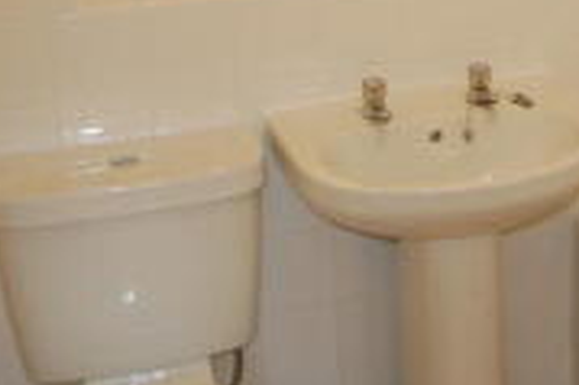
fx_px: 1157
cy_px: -24
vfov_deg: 18.3
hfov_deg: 26.5
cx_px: 589
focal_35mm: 72
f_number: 3.5
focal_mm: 18
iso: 400
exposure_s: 1/80
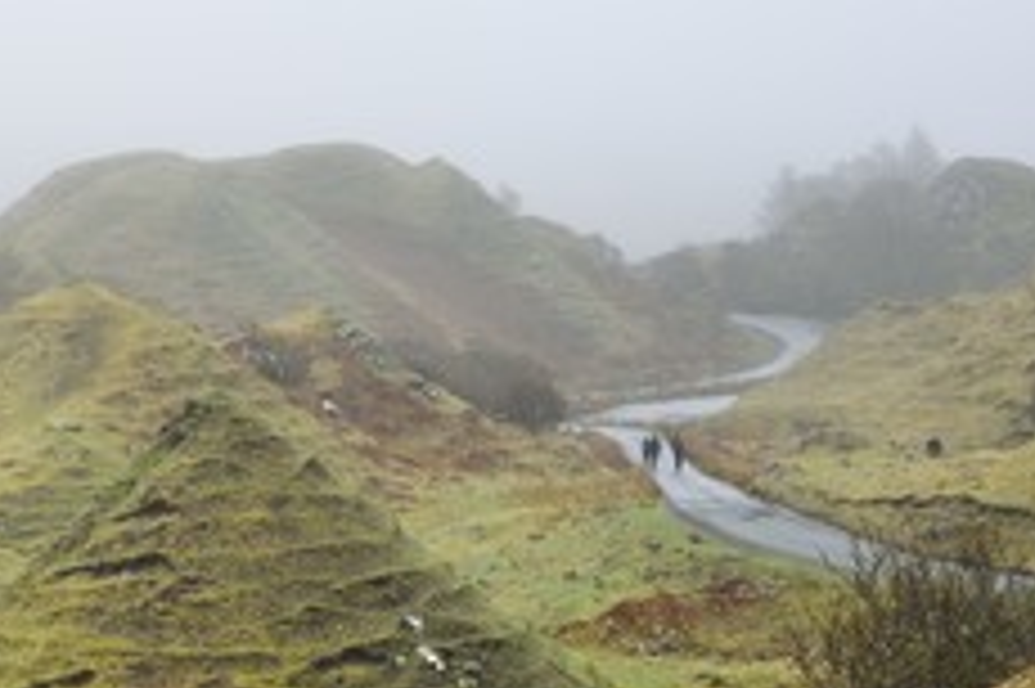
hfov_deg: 15.9
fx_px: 3677
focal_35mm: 128
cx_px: 135
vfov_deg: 10.6
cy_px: 594
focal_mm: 70
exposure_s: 1/250
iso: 400
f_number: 8
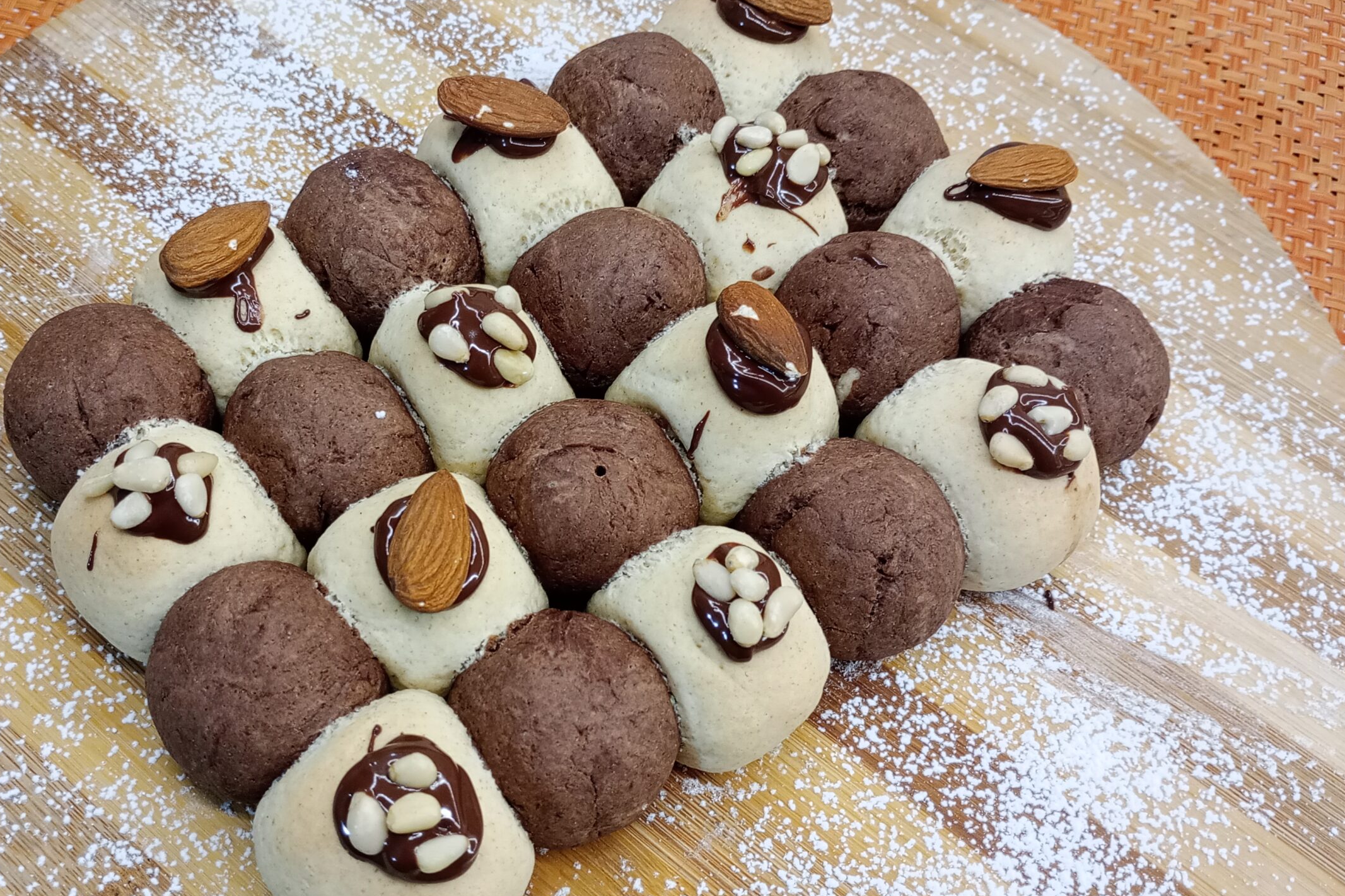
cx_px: 571
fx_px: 1308
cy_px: 482
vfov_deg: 37.8
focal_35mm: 35
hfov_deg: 54.2
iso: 628
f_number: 1.8
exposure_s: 1/33.3
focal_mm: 4.27
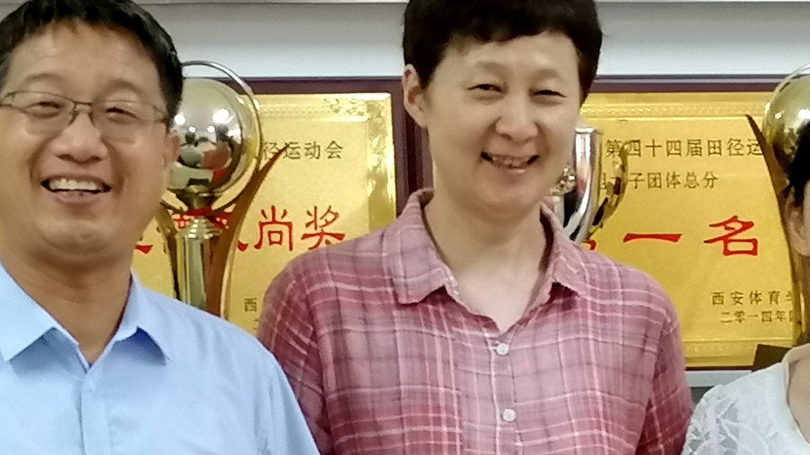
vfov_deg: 9.1
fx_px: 2856
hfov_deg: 16.0
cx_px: 157
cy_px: 325
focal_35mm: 133
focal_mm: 5.3
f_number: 1.8
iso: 320
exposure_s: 1/25
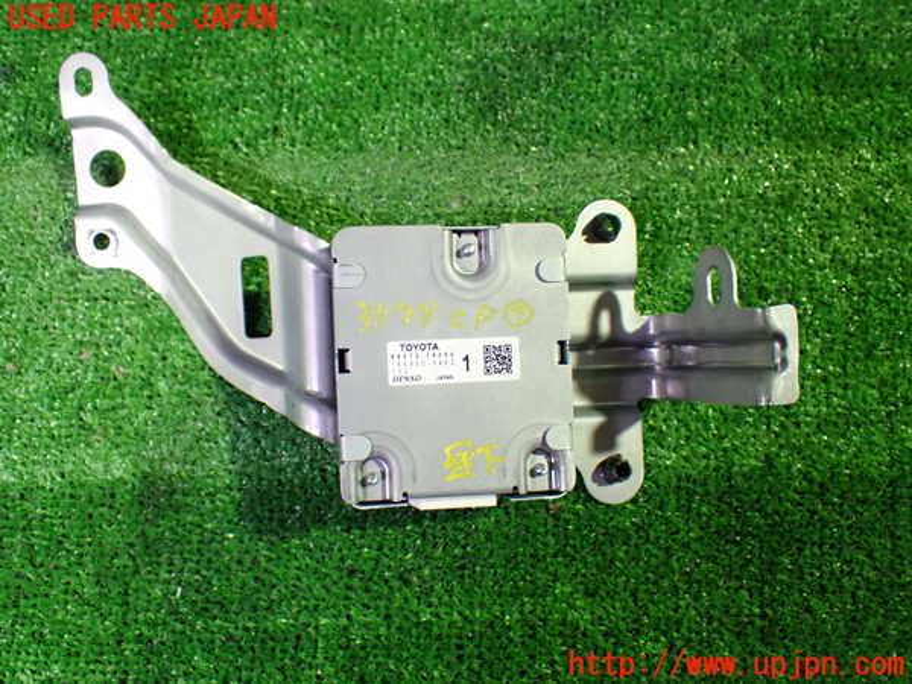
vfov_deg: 37.7
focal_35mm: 38
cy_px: 342
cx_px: 456
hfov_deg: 49.0
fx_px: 1001
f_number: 2.7
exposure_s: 1/40
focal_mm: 6.83
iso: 800
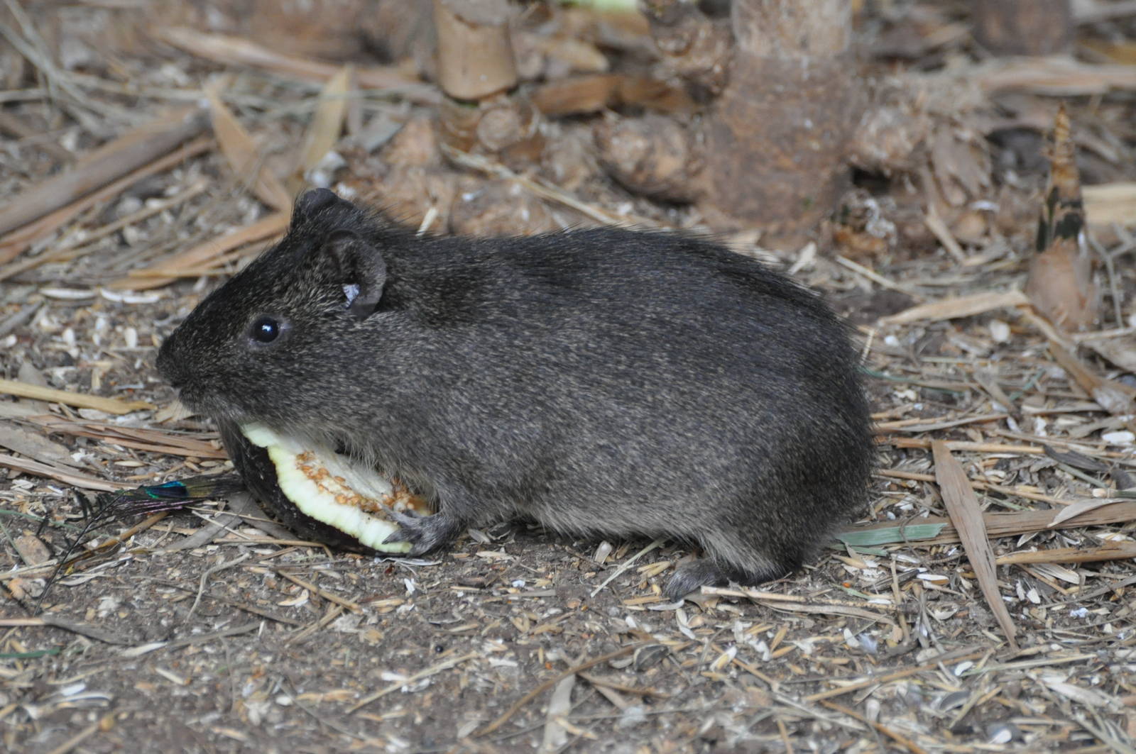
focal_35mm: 360
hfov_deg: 5.7
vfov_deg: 3.8
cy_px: 377
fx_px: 11347
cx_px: 568
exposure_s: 1/100
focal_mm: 240
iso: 1600
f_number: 5.3
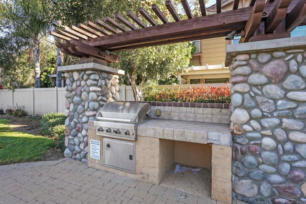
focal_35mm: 18
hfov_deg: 91.6
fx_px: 149
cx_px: 153
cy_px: 102
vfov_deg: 68.9
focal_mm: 17.5
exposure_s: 1/125
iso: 125
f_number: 4.5
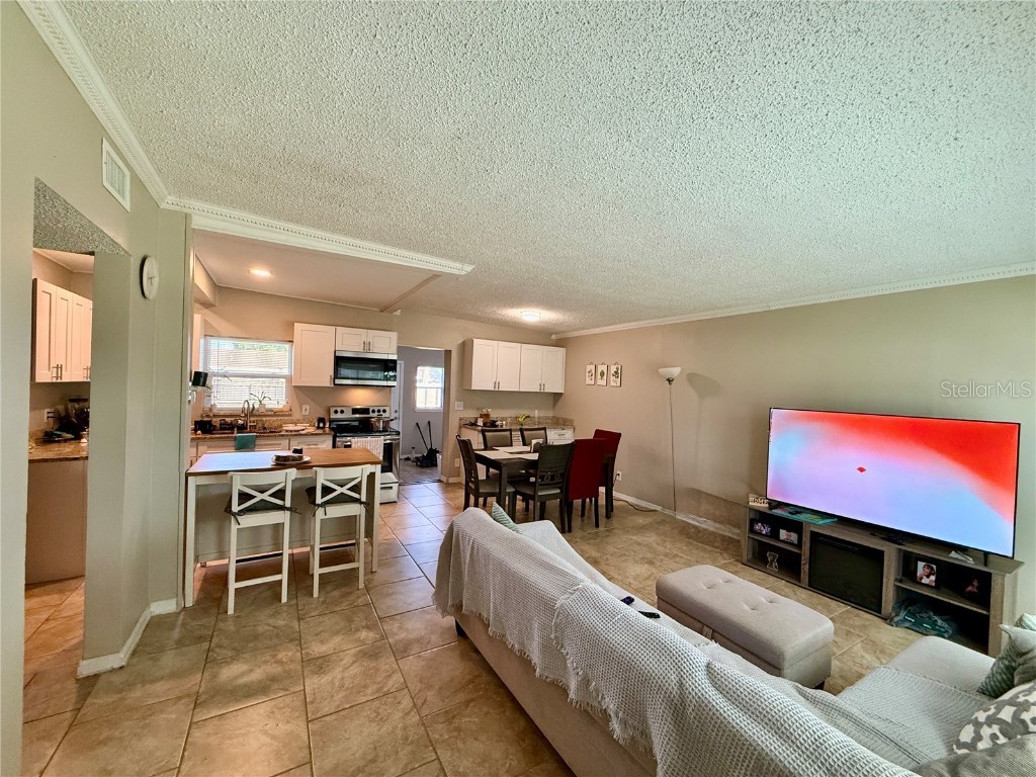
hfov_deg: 102.1
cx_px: 518
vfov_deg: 85.7
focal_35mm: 14
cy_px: 388
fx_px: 419
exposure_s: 1/120
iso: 400
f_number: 2.2
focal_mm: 2.22
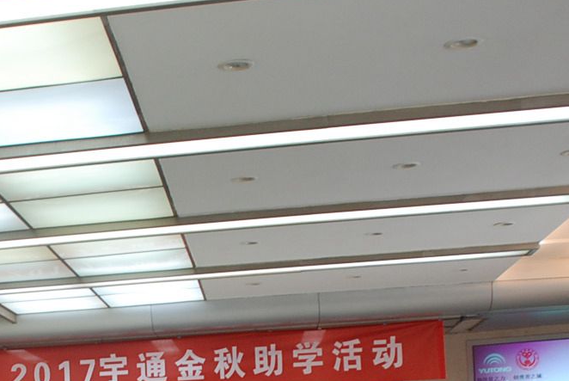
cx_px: -50
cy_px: 439
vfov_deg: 16.7
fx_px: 1250
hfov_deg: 24.1
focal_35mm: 79
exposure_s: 1/60
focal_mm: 18
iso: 400
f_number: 3.5
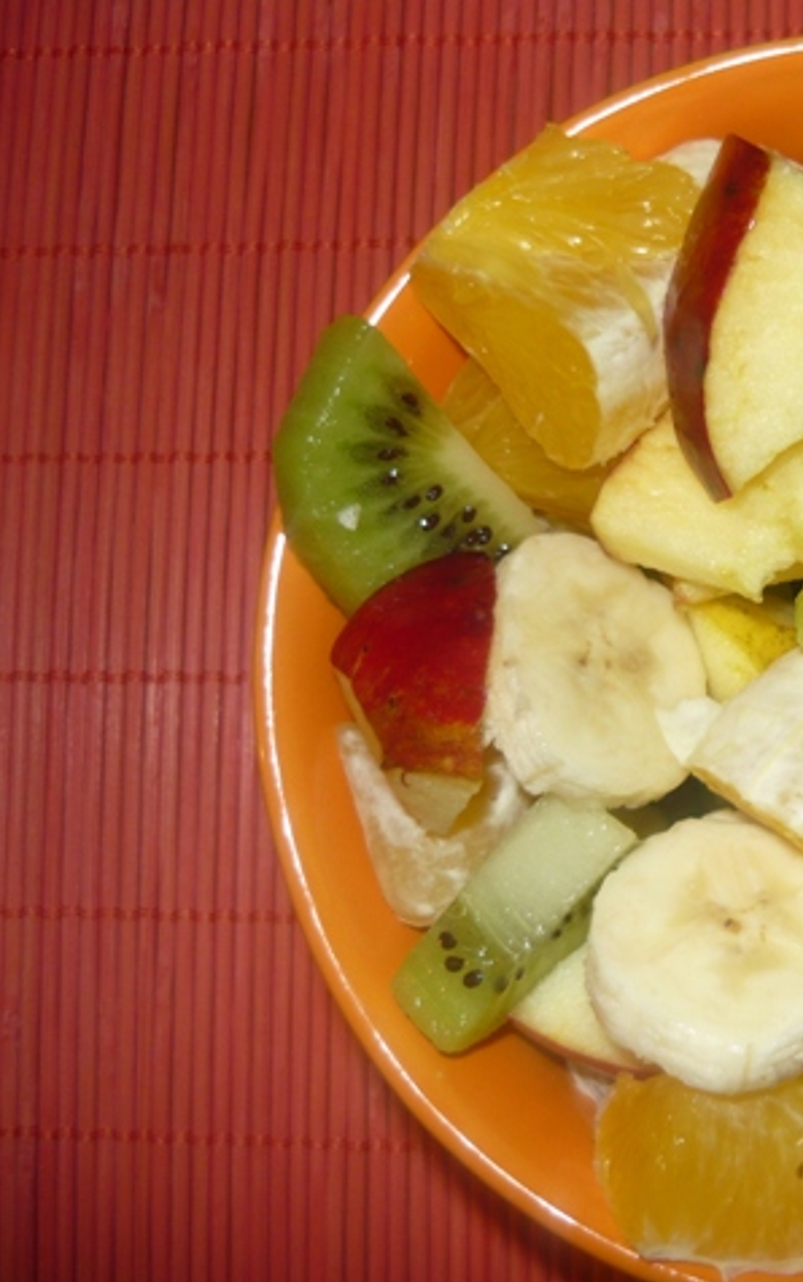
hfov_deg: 25.8
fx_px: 1644
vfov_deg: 42.6
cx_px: 838
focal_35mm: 47
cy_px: 641
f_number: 2.8
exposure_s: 1/30
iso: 100
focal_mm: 5.5
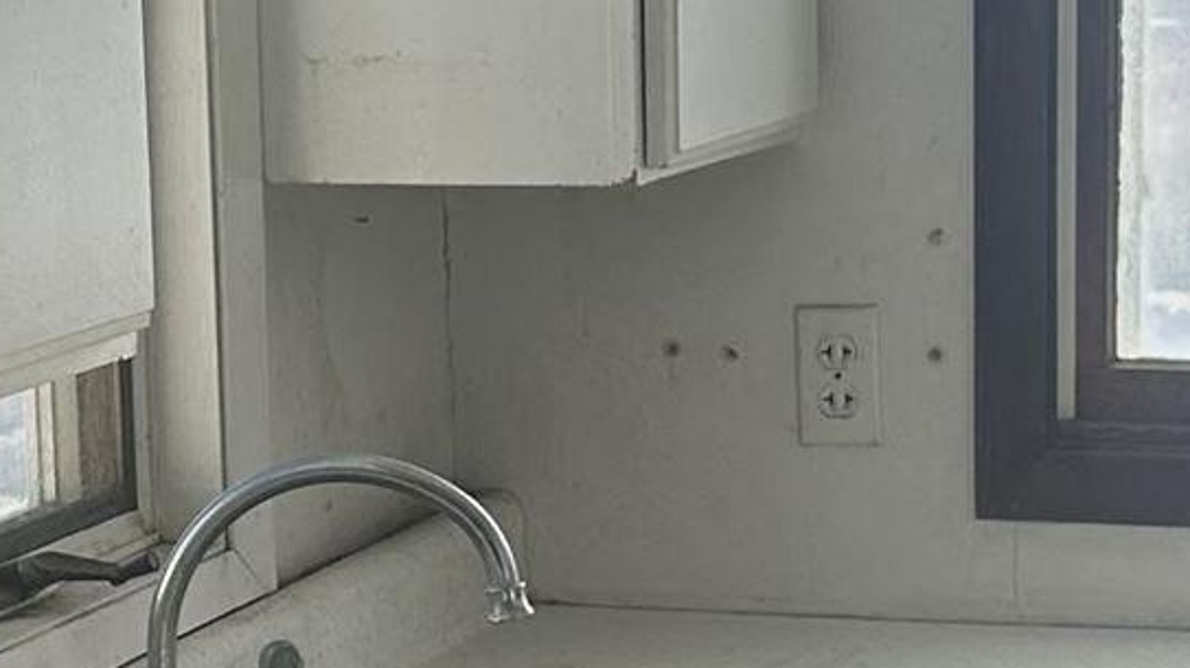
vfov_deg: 8.2
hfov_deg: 14.5
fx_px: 4668
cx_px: 537
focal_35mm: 148
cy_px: 648
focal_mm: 6.86
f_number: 1.78
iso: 80
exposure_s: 1/1131
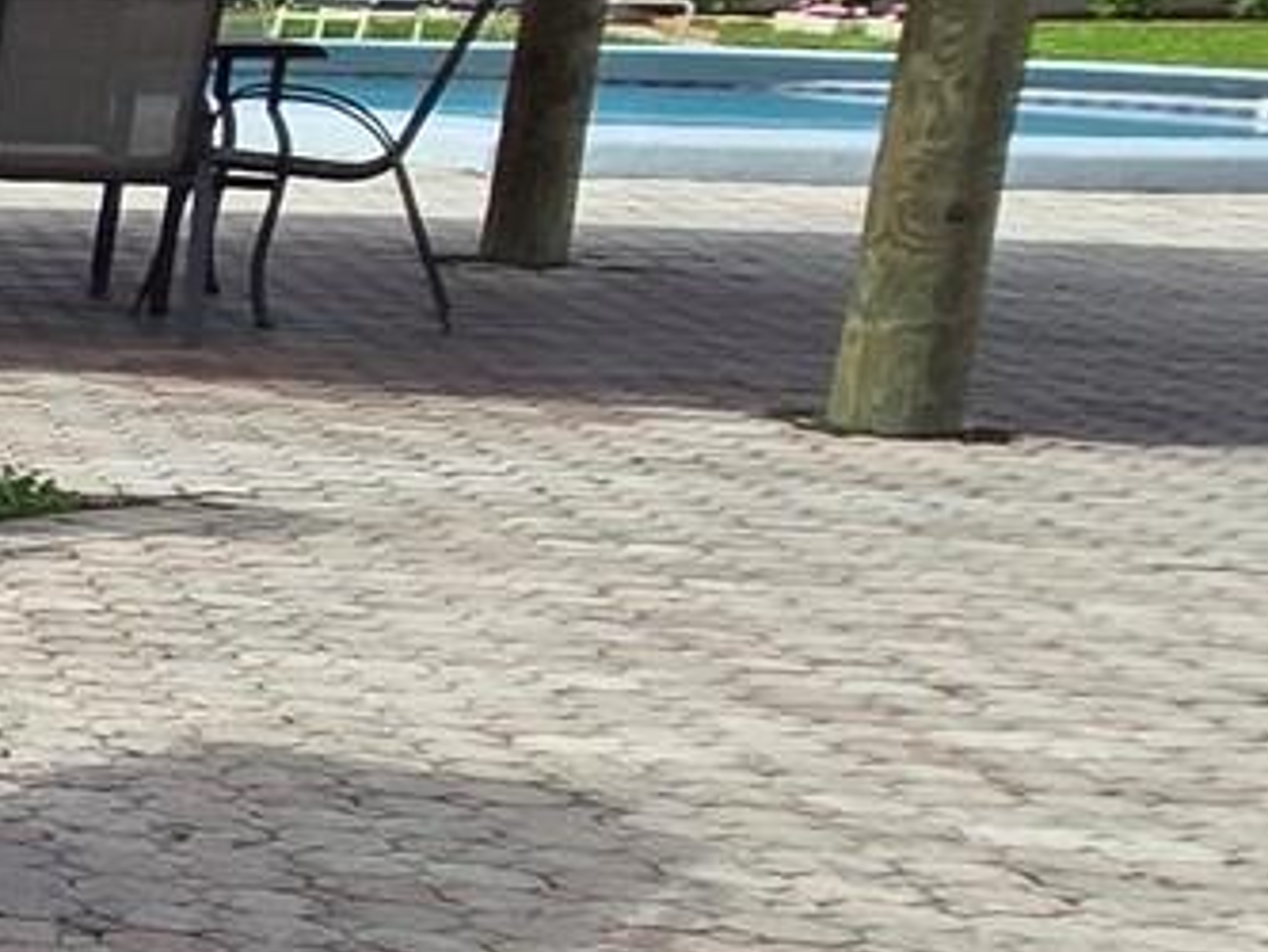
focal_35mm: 80
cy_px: 598
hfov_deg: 12.9
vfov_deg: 18.4
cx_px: -2205
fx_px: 2931
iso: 50
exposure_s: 1/2000
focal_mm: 2.2
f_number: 2.2
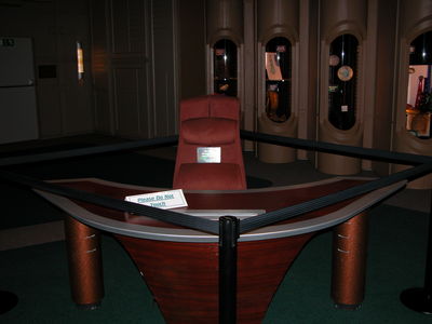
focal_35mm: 38
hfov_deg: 49.0
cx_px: 216
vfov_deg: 37.7
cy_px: 162
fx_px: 474
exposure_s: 1/60
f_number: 2.9
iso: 100
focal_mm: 10
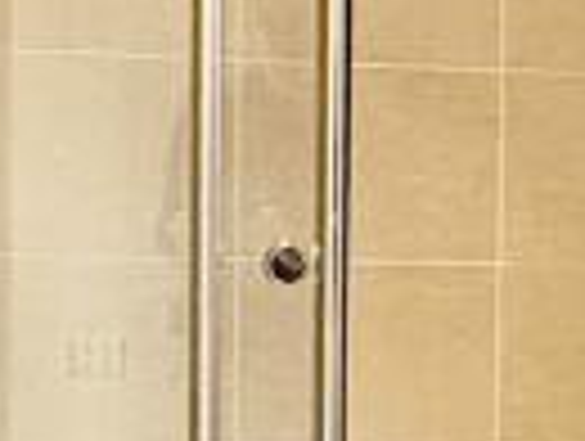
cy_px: 320
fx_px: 1862
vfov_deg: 13.5
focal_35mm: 110
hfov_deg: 16.9
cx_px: 738
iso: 500
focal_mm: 2.22
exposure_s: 1/50
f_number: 2.2
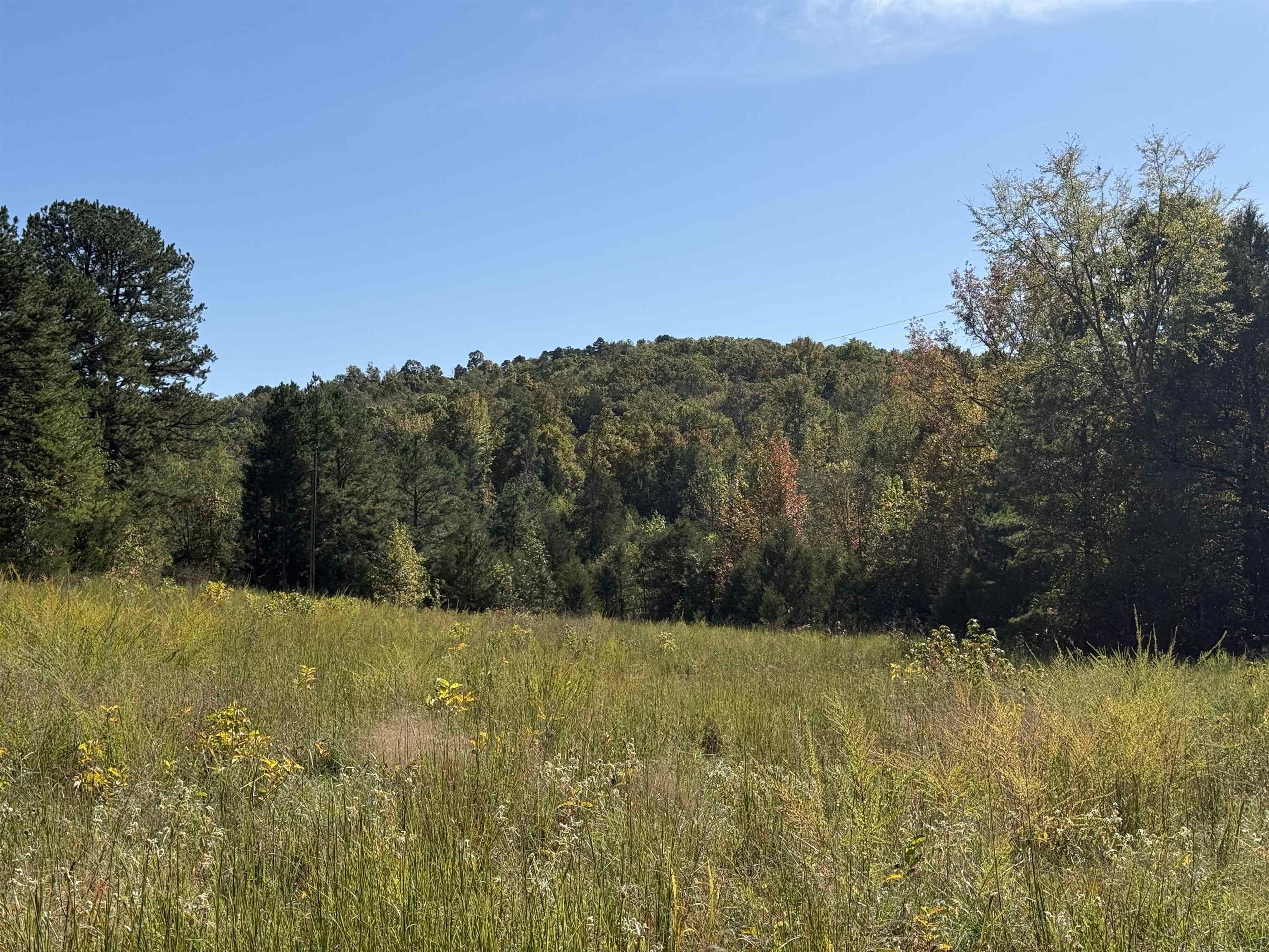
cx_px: 634
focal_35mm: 48
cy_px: 476
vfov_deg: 30.3
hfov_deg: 39.7
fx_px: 1760
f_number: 1.78
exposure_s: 1/6024
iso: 64
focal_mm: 6.76
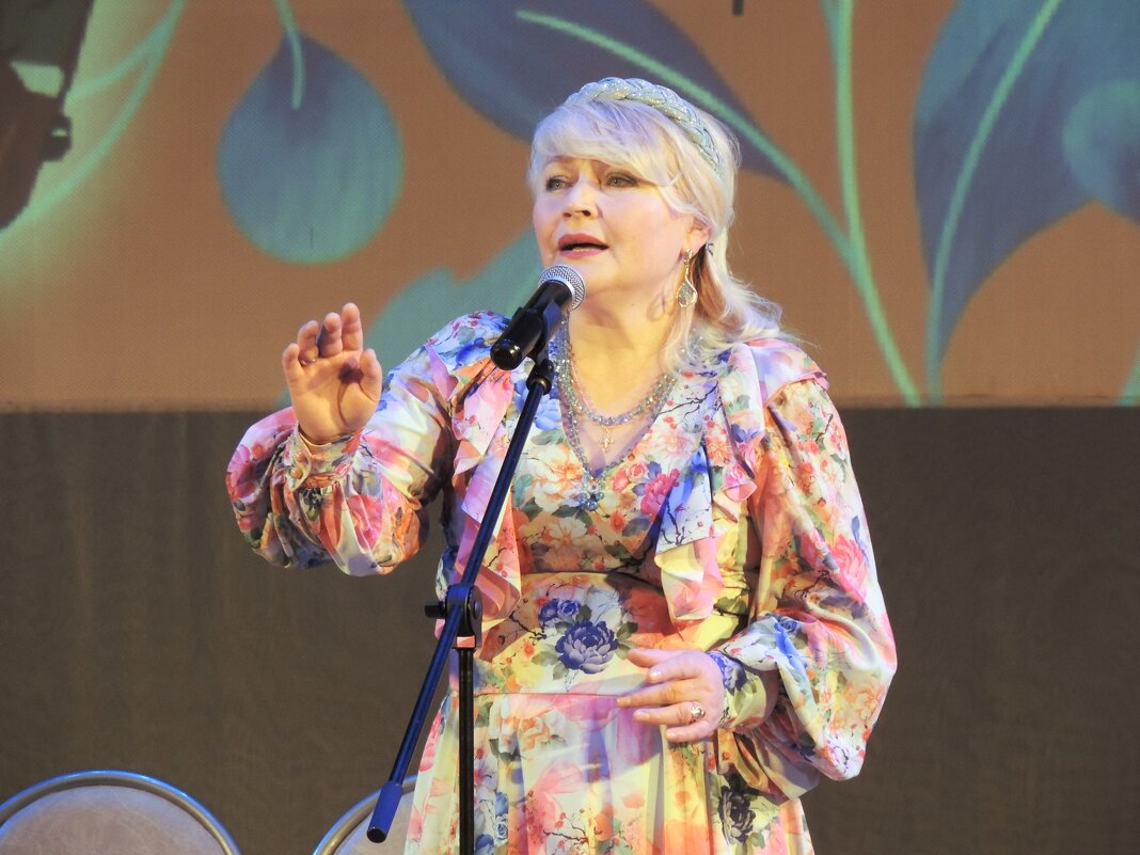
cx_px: 570
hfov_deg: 5.7
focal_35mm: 350
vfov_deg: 4.2
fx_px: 11526
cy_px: 428
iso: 400
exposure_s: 1/40
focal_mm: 62.4
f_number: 4.8
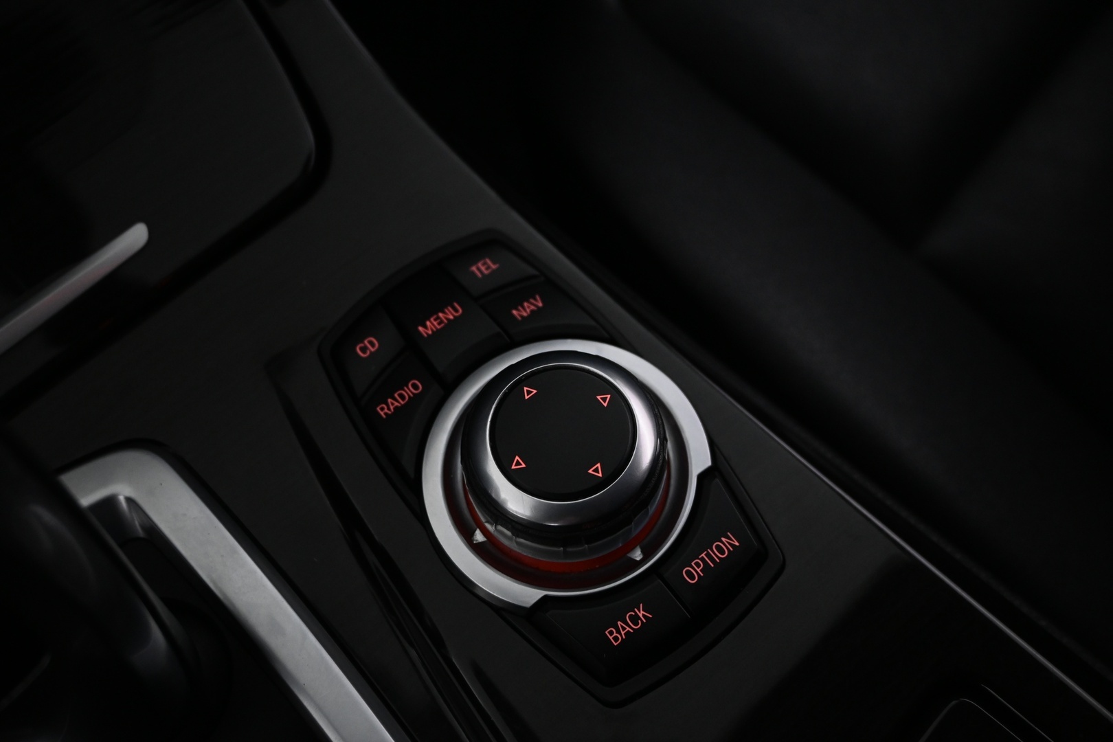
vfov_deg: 40.8
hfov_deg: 58.3
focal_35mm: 32
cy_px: 371
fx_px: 997
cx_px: 556
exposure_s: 1/30
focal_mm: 21.5
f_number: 4
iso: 1600
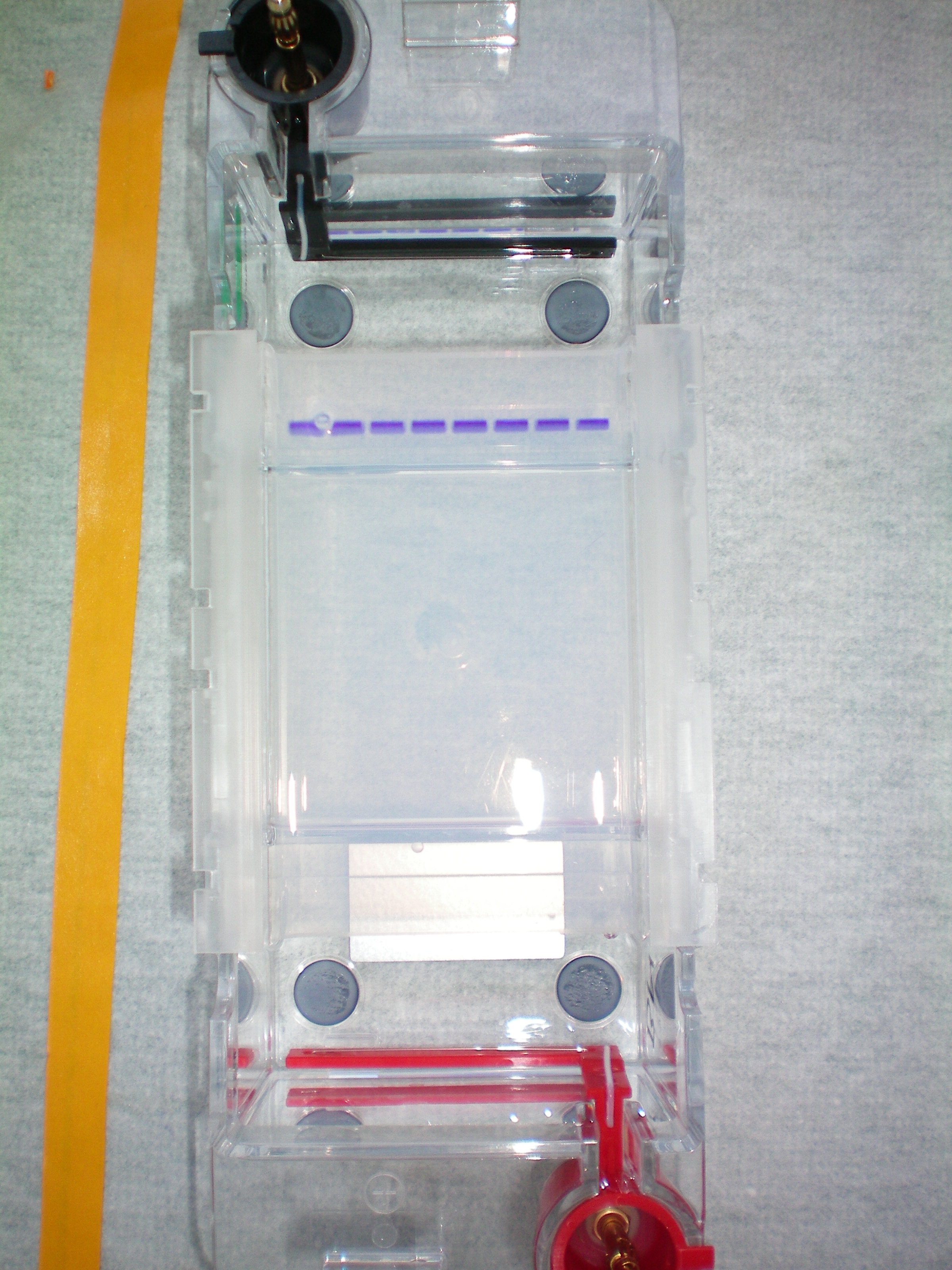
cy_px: 635
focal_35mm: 38
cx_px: 476
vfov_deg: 49.0
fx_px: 1393
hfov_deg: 37.7
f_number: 3.1
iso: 64
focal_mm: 6.3
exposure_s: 1/125
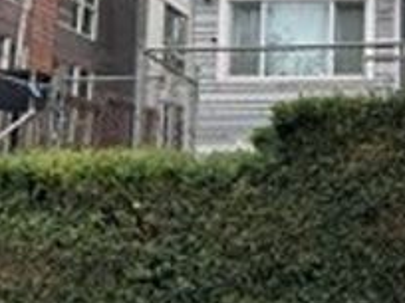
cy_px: 94
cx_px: 443
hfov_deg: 25.8
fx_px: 819
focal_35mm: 70
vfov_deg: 20.9
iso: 80
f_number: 1.78
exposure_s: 1/294
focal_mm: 6.76
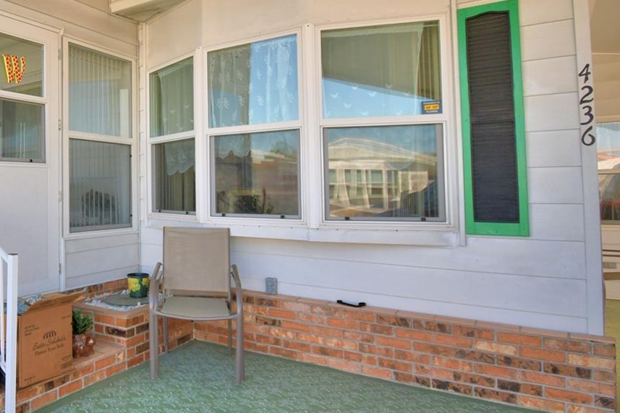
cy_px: 169
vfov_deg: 46.2
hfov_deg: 60.1
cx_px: 121
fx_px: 482
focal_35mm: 28
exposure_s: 1/500
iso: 200
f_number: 4.5
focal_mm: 10
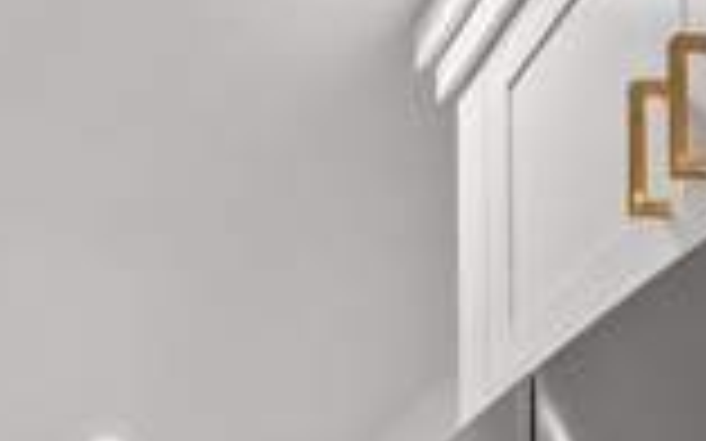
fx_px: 1039
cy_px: 871
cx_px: -99
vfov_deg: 17.5
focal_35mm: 54
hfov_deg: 32.3
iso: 500
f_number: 9
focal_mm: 13
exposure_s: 1/8
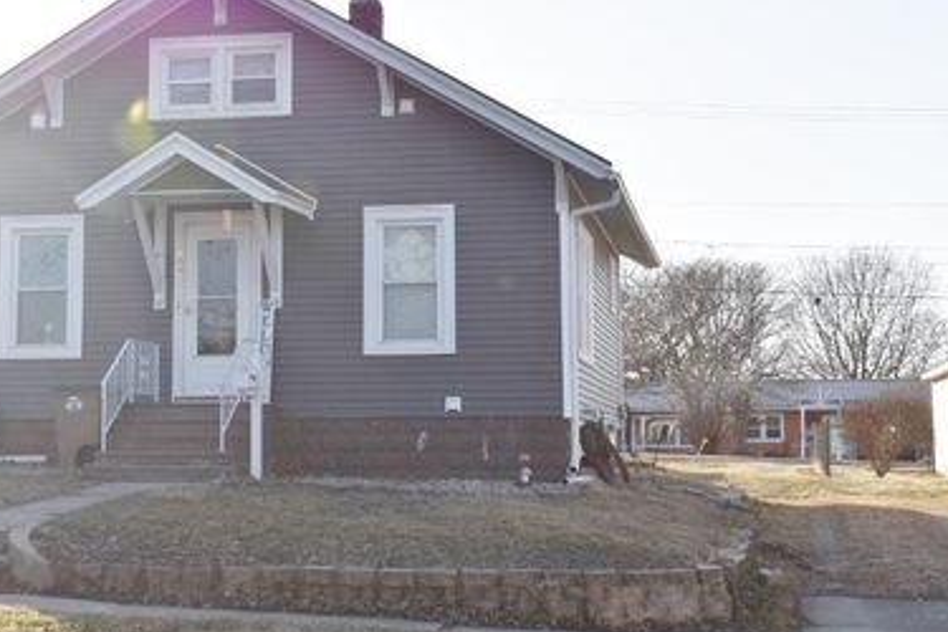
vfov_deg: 21.2
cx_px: 430
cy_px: 257
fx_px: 1685
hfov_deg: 31.4
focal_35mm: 64
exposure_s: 1/200
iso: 100
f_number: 9
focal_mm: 32
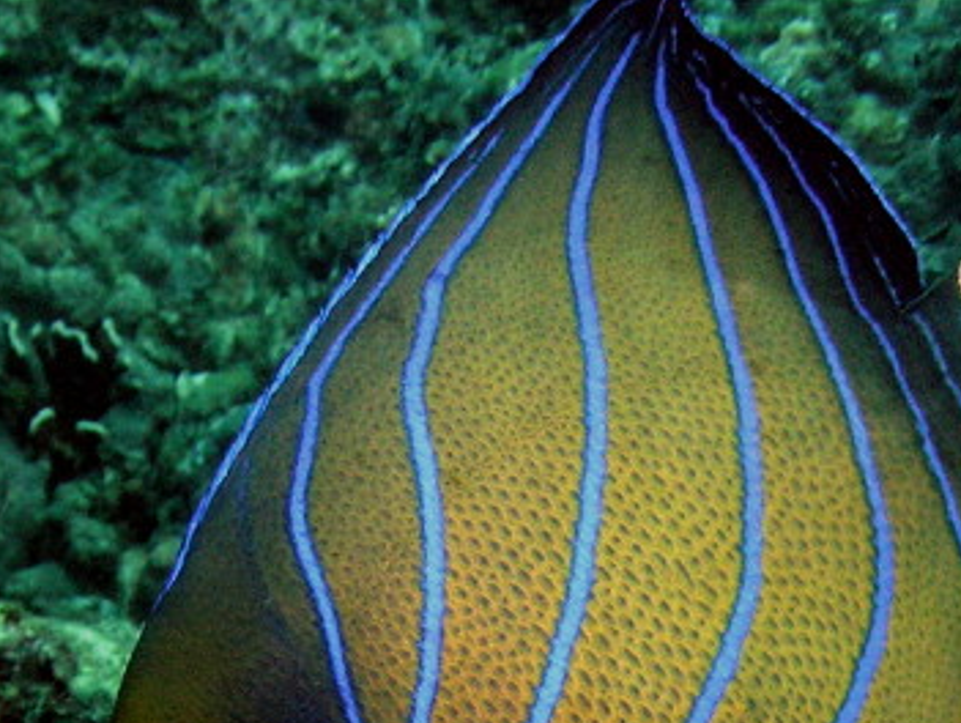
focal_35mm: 92
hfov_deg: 21.2
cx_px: 649
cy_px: 649
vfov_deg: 15.9
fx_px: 2557
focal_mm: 6
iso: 160
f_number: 2.8
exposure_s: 1/180
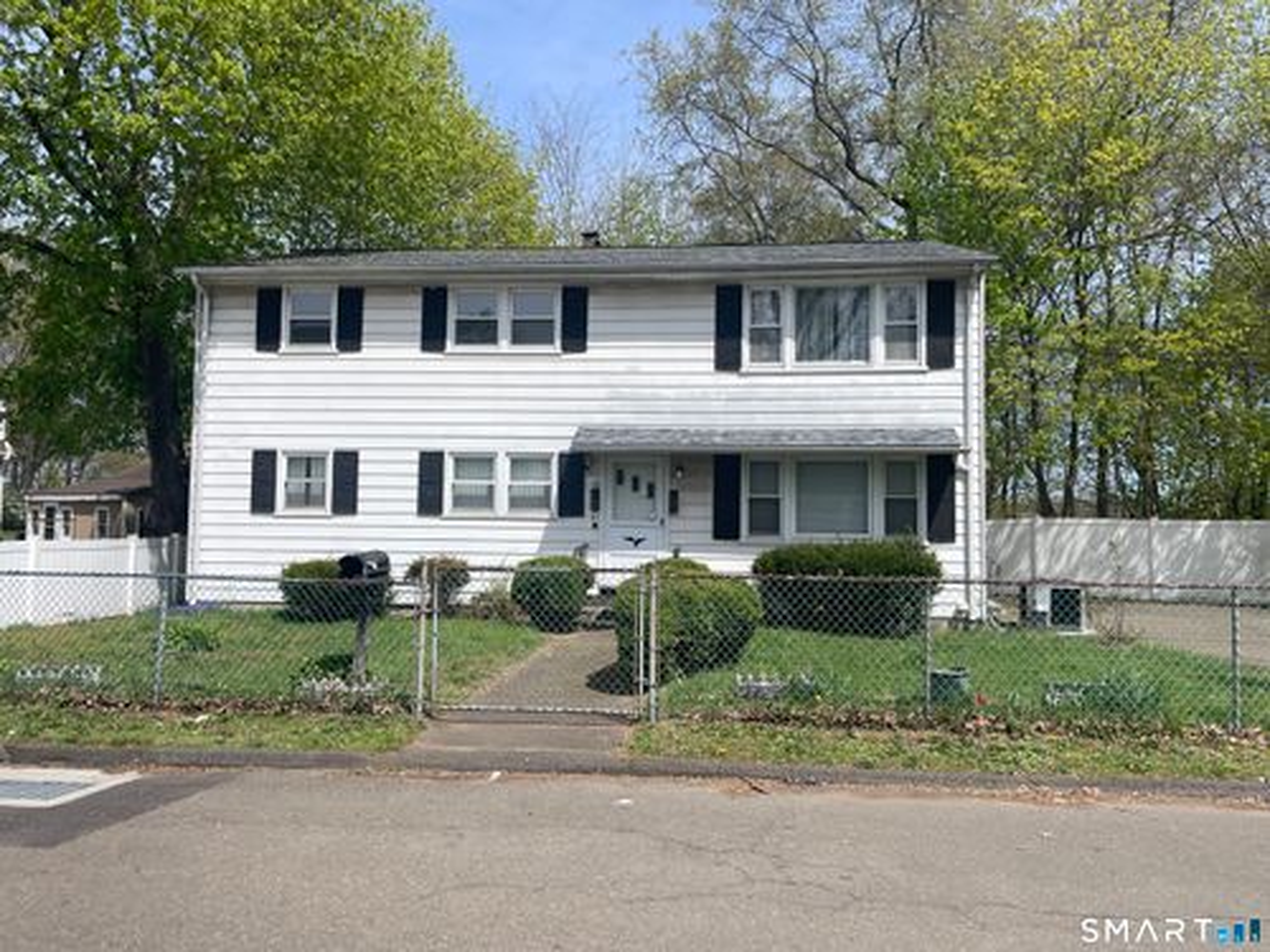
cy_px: 476
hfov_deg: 67.3
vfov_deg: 53.1
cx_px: 635
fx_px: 954
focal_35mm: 26
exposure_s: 1/3861
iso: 32
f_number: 1.6
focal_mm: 4.2
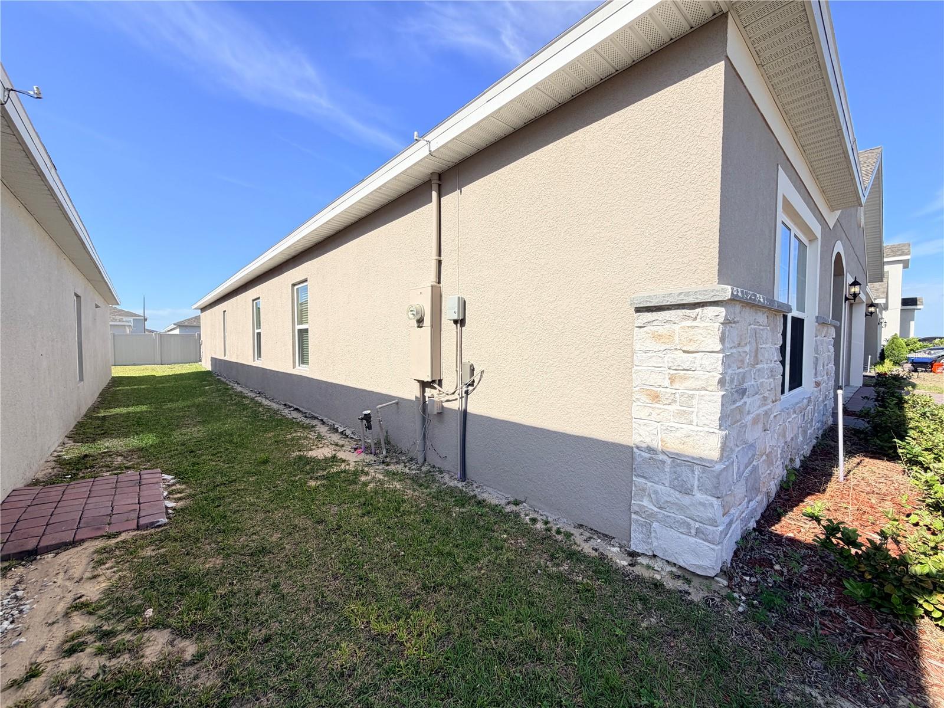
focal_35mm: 14
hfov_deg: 102.1
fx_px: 382
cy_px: 354
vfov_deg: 85.7
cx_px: 472
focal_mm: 2.22
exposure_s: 1/672
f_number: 2.2
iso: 40
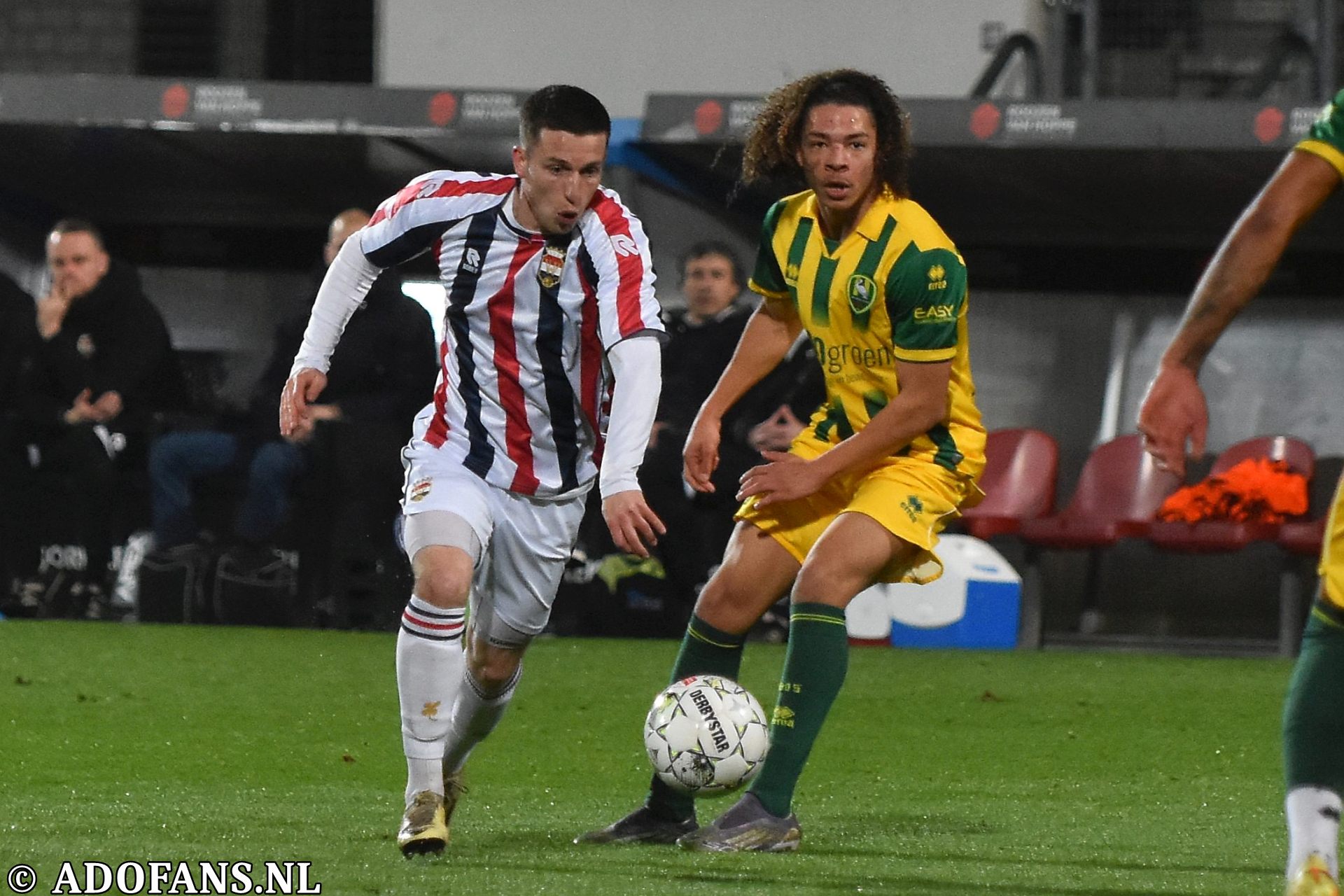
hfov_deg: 8.9
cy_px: 448
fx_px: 8679
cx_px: 672
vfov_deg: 5.9
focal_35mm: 232
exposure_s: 1/1000
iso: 2000
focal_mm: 155
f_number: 2.8
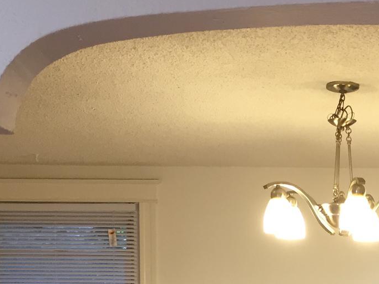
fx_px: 952
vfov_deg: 15.9
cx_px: 354
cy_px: 395
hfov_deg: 21.9
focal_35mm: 87
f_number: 2.2
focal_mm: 4.15
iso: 80
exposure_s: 1/30
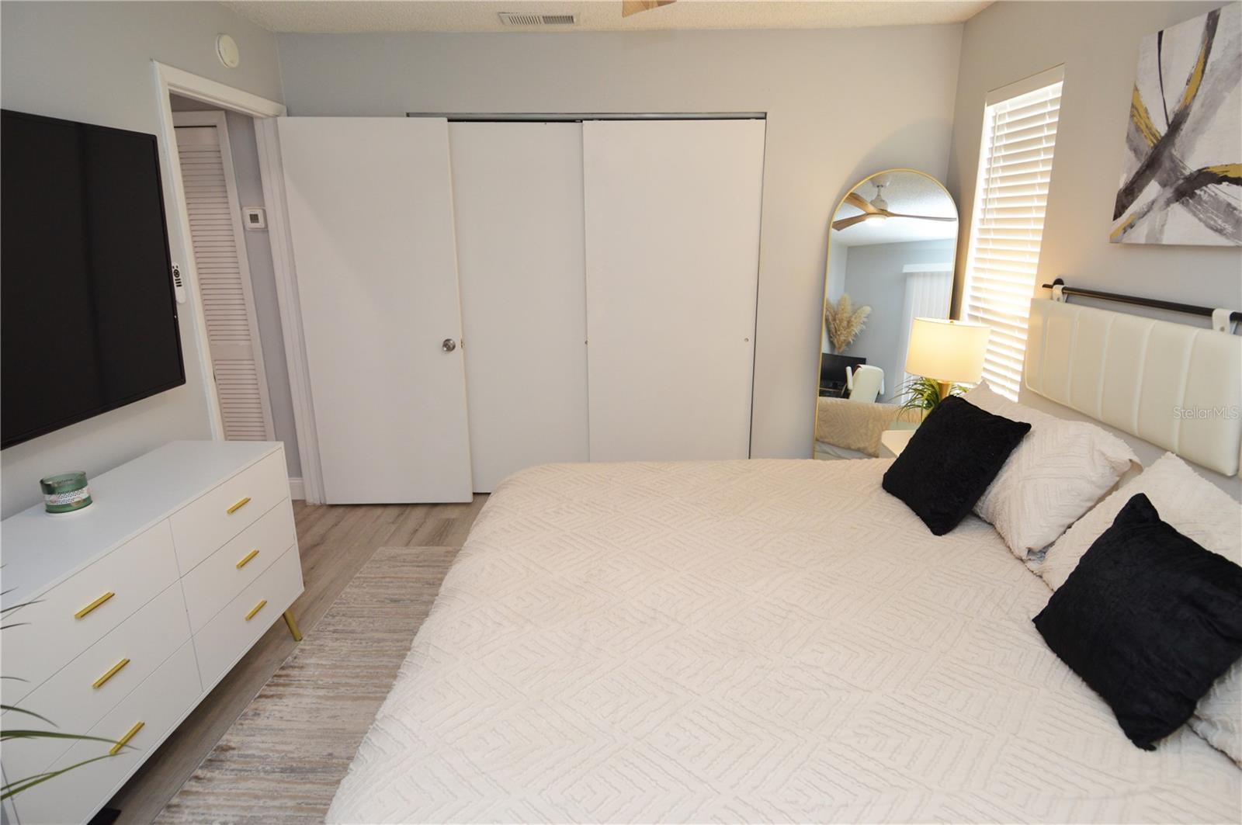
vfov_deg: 67.3
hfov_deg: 90.1
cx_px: 621
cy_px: 412
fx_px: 620
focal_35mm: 18
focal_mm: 12
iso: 400
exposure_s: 1/60
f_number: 4
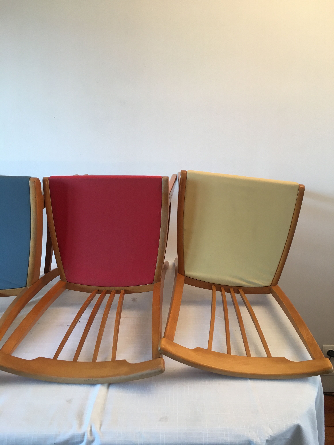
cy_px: 222
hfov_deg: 48.2
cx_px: 167
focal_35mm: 29
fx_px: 373
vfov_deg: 61.7
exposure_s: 1/33
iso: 40
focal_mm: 4.15
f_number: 2.2
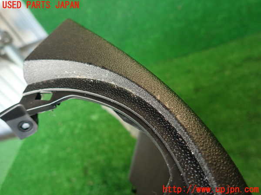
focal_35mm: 25
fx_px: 188
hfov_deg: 69.4
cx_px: 130
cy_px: 98
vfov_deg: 54.9
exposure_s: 1/50
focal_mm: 4.5
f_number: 2
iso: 200
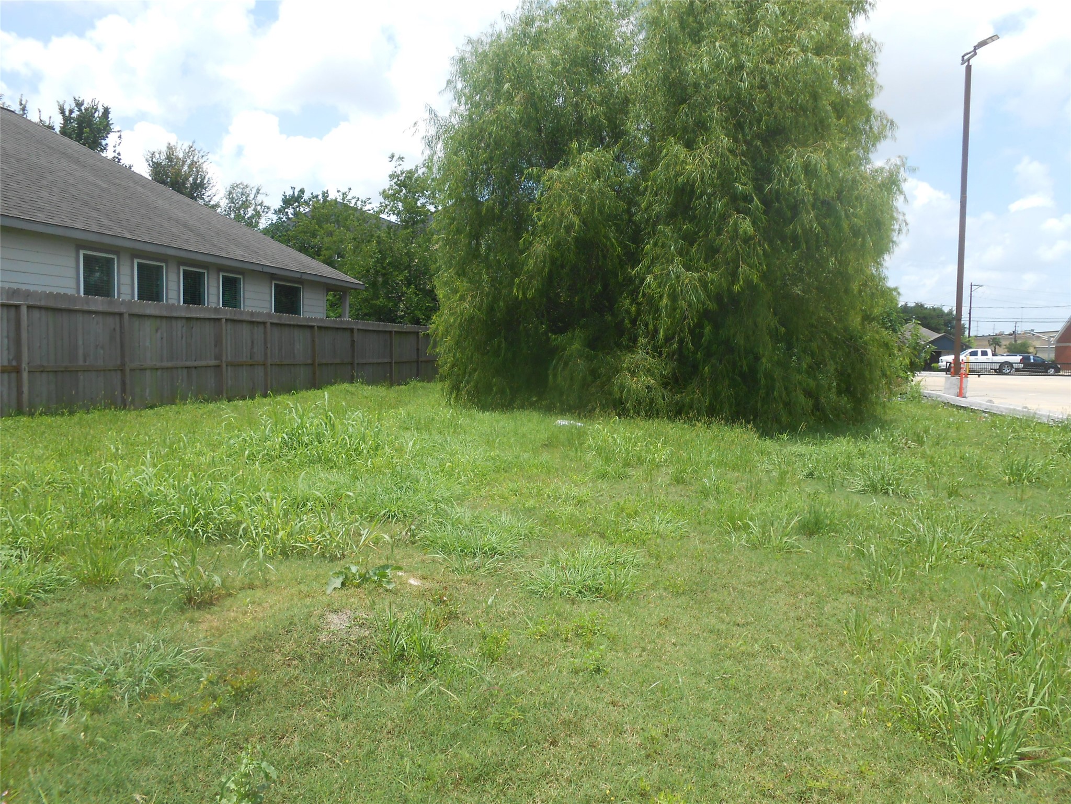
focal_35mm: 26
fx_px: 804
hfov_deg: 67.3
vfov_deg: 53.1
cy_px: 402
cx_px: 536
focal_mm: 4.6
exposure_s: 1/640
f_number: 3.5
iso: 80
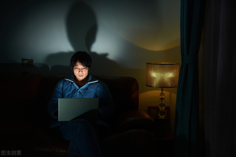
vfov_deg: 33.4
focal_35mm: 40
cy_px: 78
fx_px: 262
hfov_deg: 48.5
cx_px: 118
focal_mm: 40
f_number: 4.5
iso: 640
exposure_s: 1/125
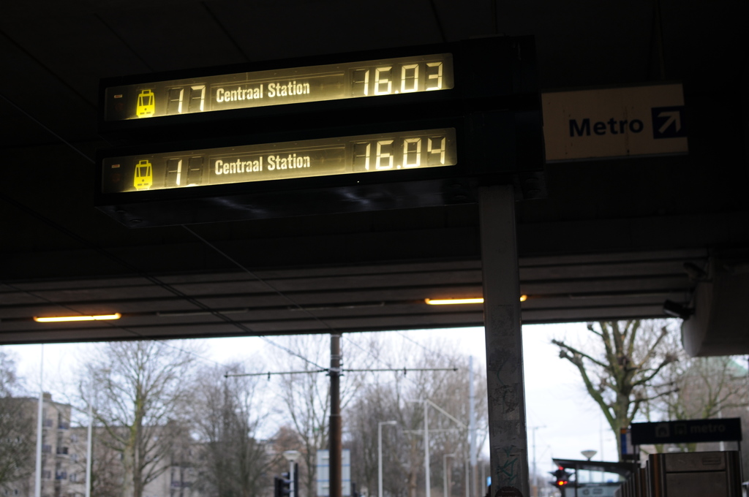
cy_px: 248
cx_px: 374
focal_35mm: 52
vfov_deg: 25.7
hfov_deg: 37.9
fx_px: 1091
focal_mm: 35
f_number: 3.5
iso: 200
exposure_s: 1/40
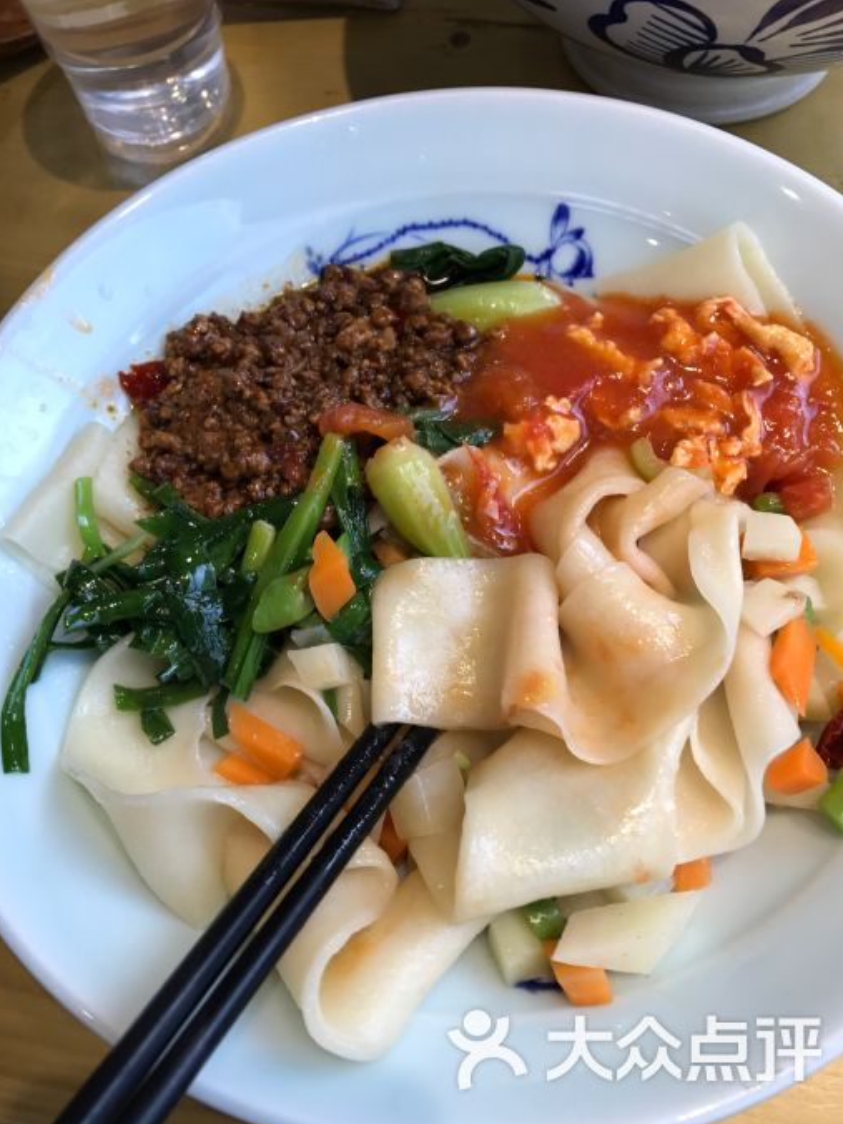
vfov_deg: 61.7
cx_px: 428
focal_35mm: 29
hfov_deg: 48.2
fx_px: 942
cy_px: 554
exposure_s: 1/50
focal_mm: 3.99
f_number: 1.8
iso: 25
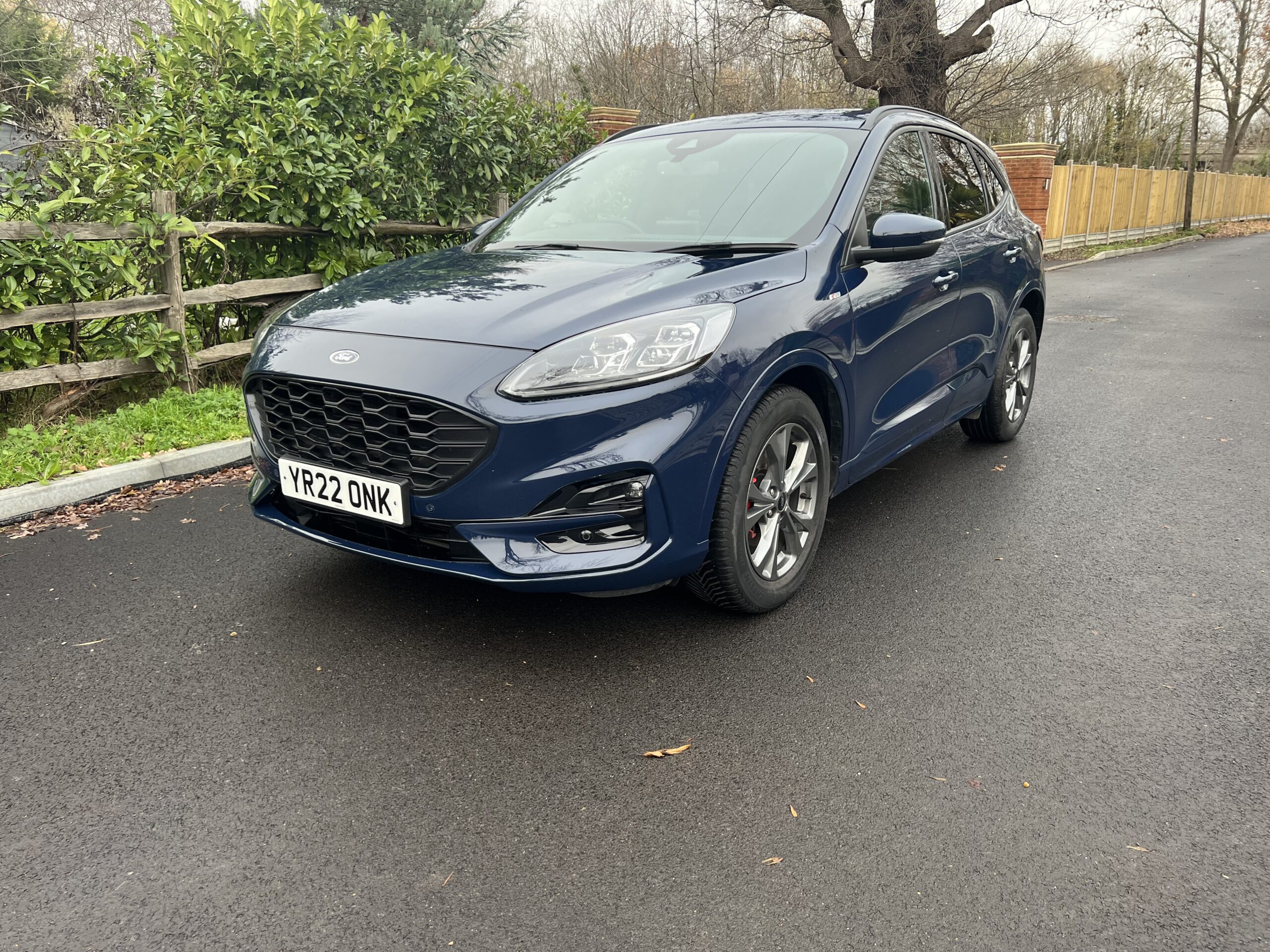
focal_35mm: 26
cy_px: 476
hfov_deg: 67.3
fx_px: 954
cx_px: 635
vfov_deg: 53.1
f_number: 1.5
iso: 100
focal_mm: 5.7
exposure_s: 1/121
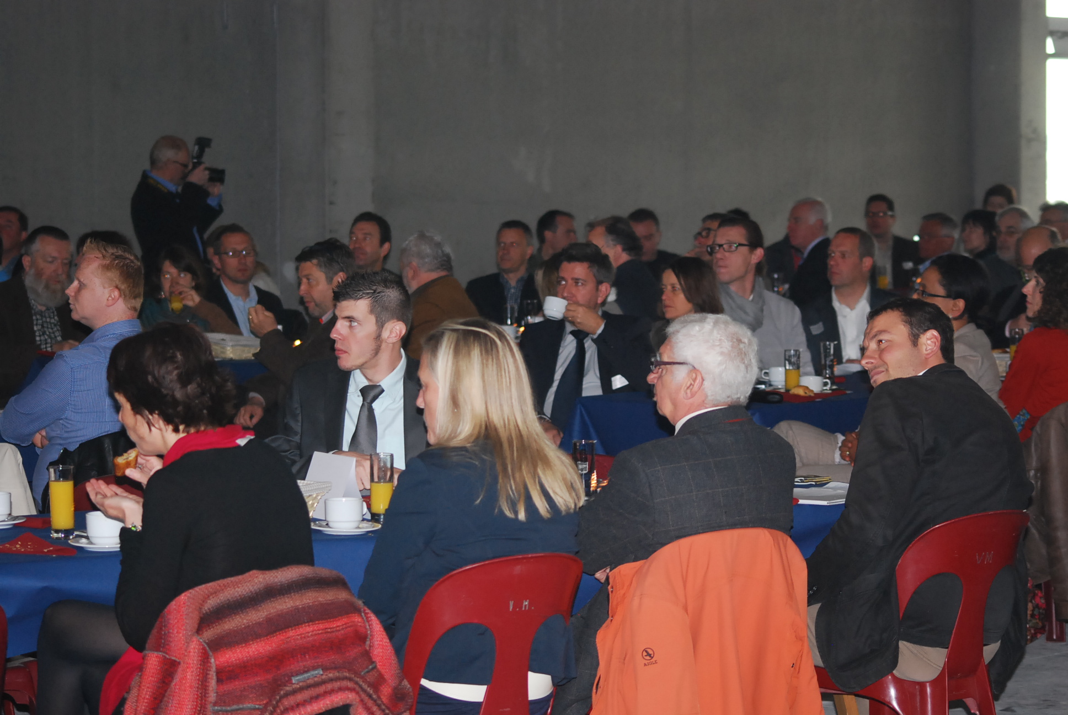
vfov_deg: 13.1
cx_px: 534
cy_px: 358
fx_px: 3119
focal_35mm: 105
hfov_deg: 19.4
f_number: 4
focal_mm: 70
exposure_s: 1/60
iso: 800
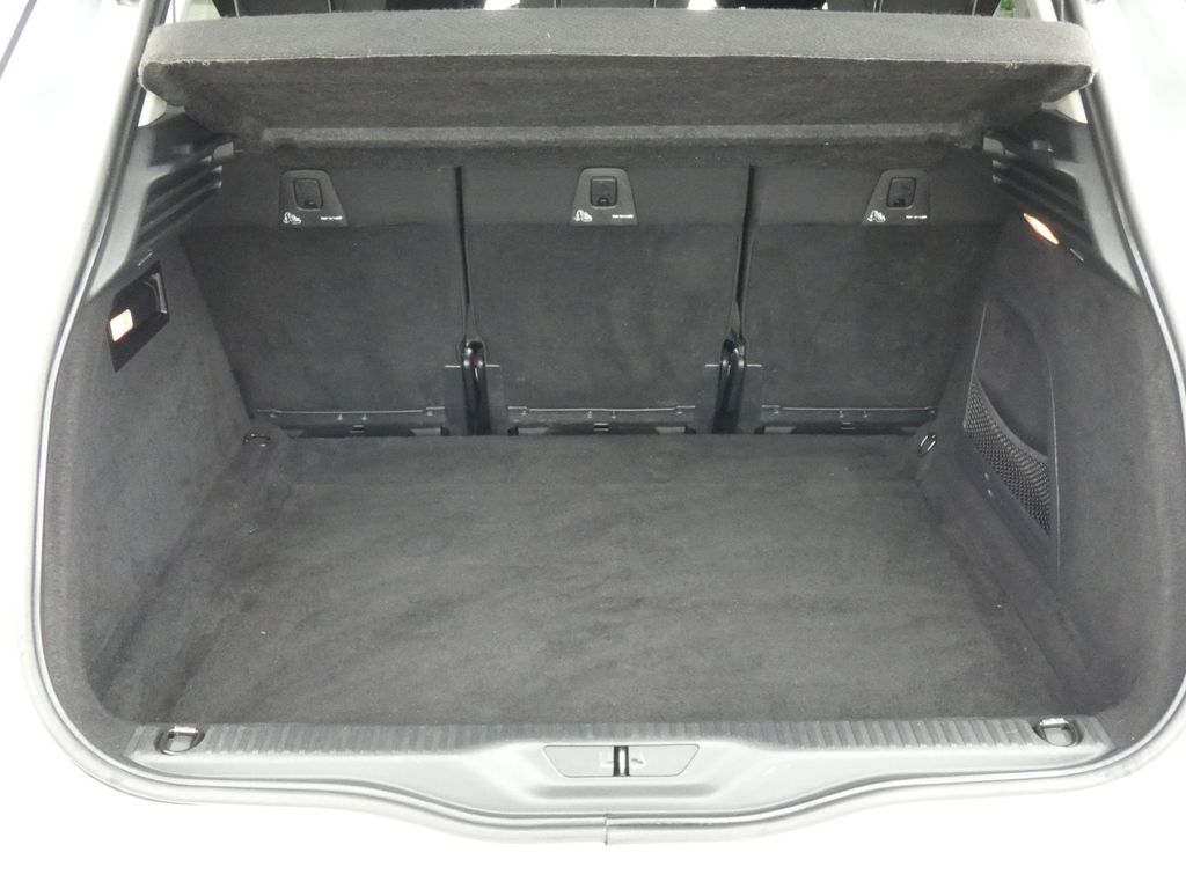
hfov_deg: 55.4
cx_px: 593
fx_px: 1131
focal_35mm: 33
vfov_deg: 42.9
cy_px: 444
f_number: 5.6
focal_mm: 6
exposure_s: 1/80
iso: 1000
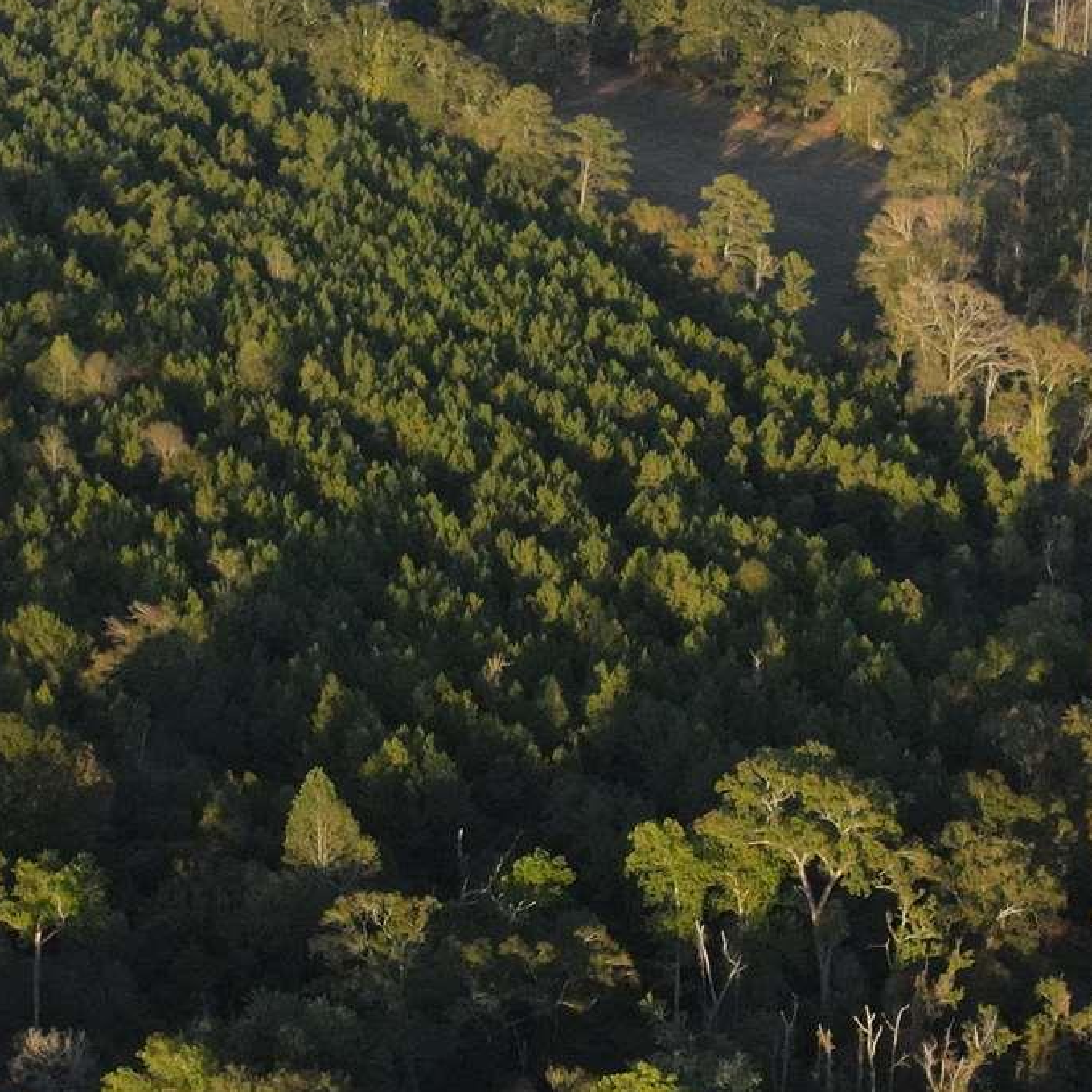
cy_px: 798
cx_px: 486
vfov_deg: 18.0
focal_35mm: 96
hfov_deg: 18.1
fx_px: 3426
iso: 400
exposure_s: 1/30
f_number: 2.8
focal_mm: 4.5
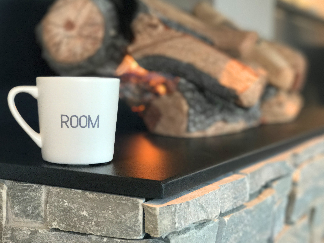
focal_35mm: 65
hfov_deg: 29.8
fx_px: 608
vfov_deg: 22.6
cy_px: 111
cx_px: 150
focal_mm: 6.6
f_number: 2.8
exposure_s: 1/50
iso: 125
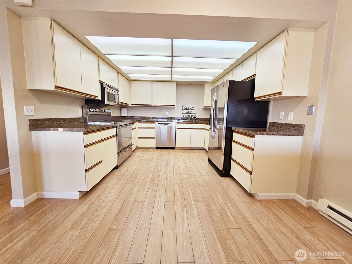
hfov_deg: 106.2
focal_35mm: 13
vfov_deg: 89.9
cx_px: 176
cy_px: 132
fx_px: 132
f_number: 2.2
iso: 80
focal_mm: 2.2
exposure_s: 1/60
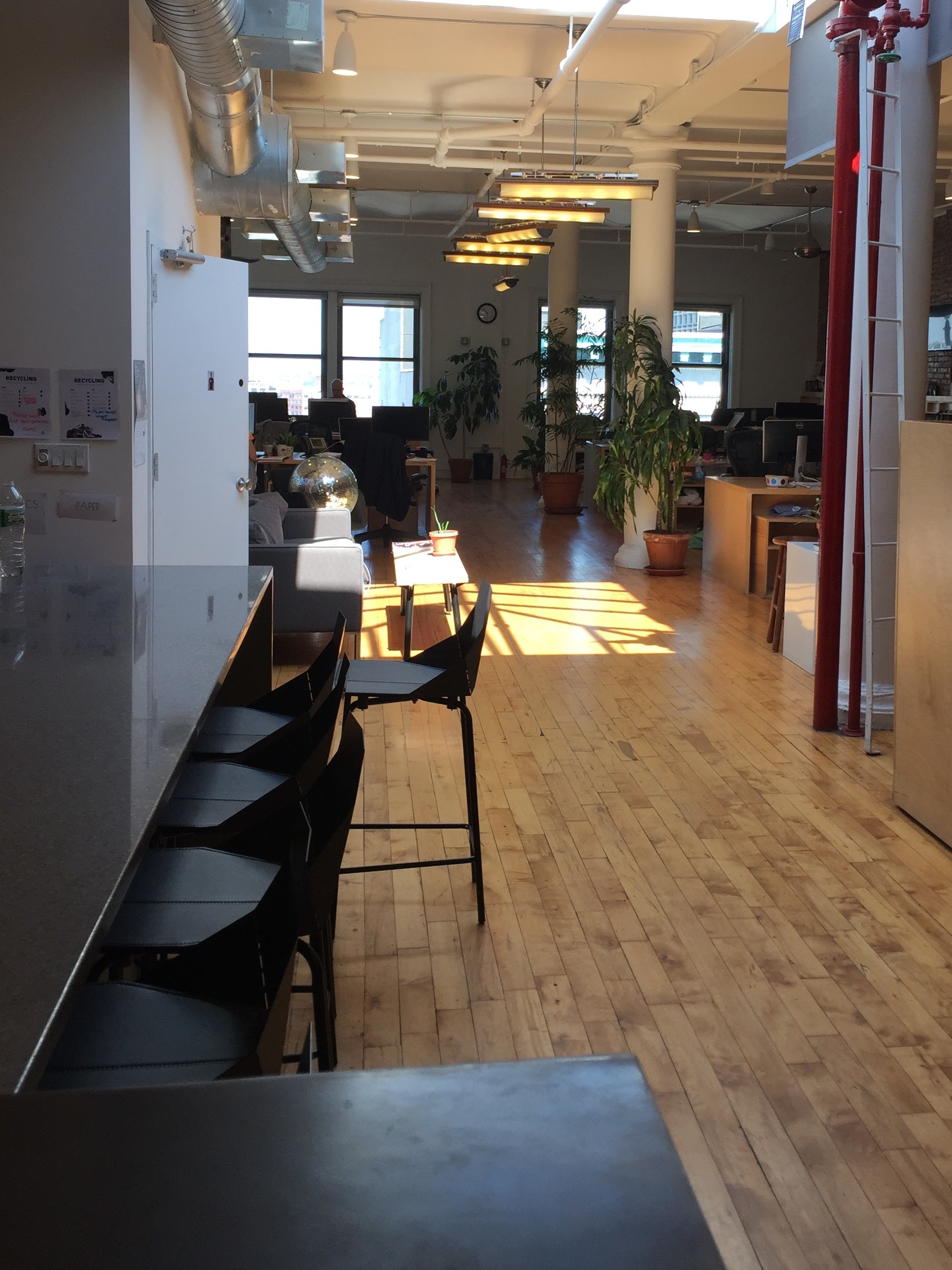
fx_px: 1357
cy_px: 506
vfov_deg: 49.8
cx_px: 571
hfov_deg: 38.5
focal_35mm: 37
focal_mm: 4.15
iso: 32
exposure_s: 1/162
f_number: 2.2
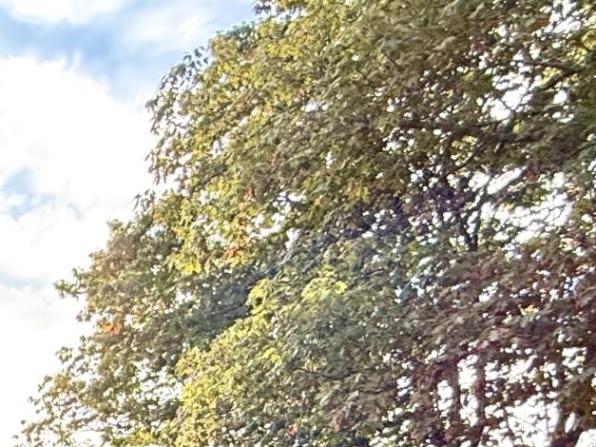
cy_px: 764
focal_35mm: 67
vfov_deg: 18.2
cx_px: -469
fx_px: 1153
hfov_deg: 20.6
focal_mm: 2.22
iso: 64
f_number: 2.2
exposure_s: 1/199
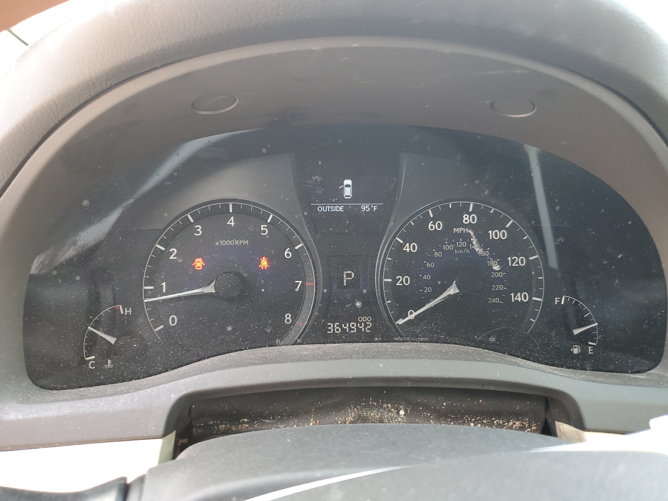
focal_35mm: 26
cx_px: 334
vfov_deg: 53.1
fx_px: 502
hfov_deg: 67.3
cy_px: 250
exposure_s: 1/60.2
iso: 86
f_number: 1.5
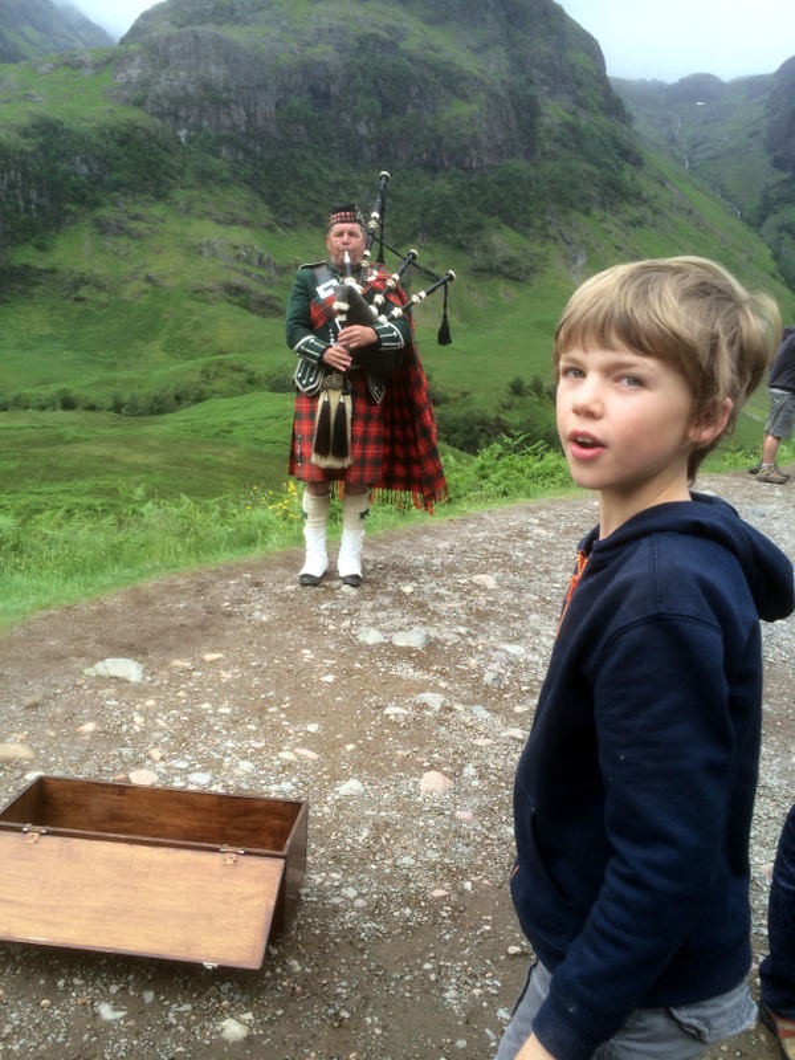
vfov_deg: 60.0
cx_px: 398
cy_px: 530
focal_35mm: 30
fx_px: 919
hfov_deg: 46.8
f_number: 2.2
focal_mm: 4.12
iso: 32
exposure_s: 1/345
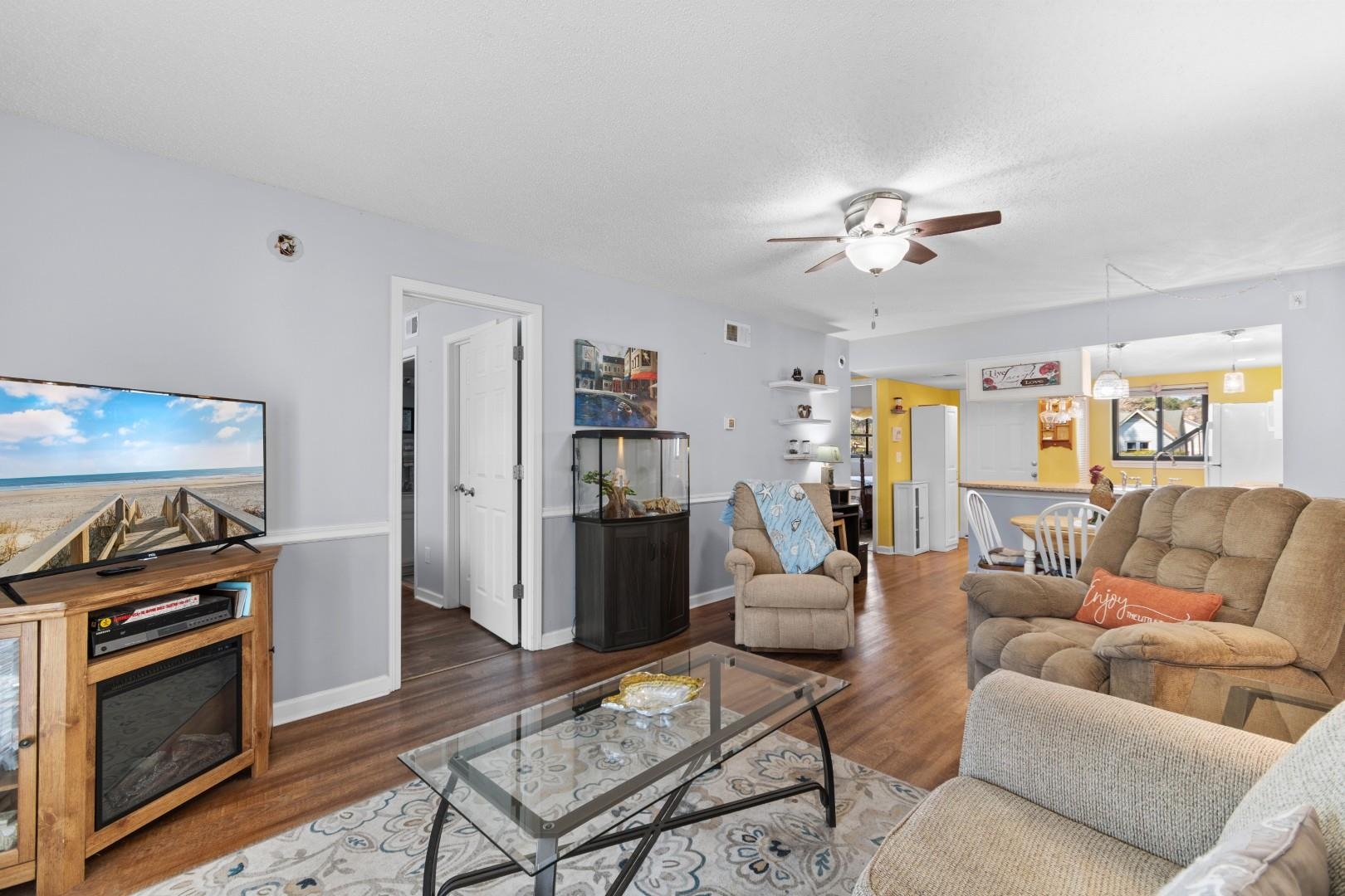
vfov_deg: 77.3
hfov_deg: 100.4
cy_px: 448
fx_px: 560
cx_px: 672
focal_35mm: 15
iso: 100
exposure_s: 1/2
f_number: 4.5
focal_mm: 10
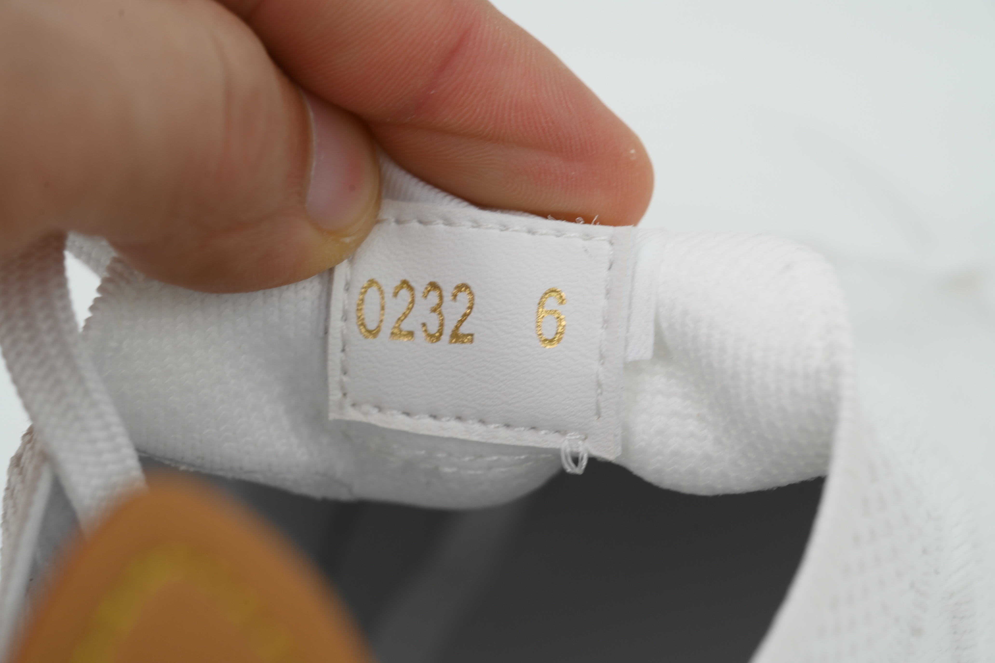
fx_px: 3316
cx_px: 498
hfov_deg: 17.1
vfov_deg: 11.4
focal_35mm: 120
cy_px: 332
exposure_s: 1/100
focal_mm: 120
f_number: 13
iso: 400
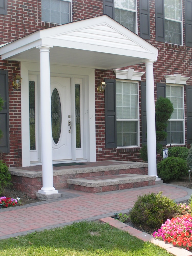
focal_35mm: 54
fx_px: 399
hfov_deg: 27.0
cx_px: 96
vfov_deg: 35.5
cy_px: 128
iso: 50
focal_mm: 8.3
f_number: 5
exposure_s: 1/125
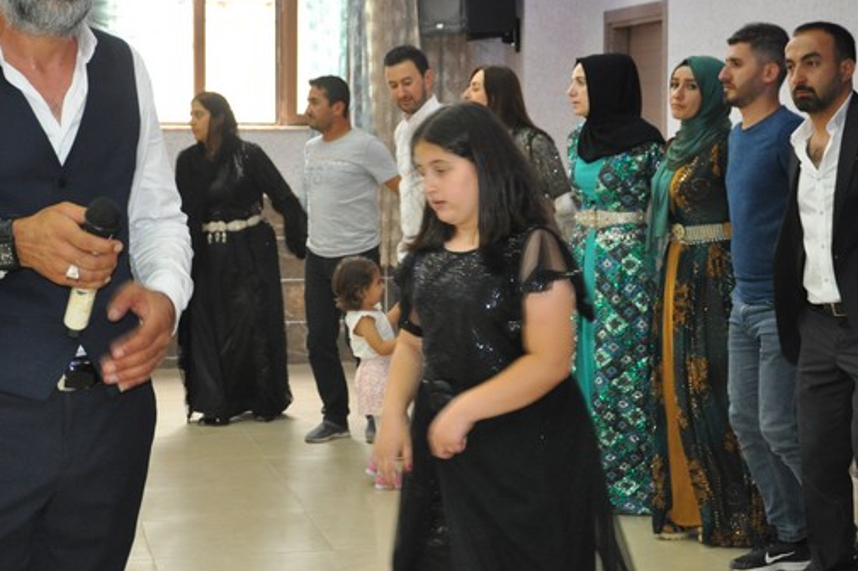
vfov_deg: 17.2
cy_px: 206
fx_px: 1882
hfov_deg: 25.7
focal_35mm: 79
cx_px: 355
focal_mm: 38
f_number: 4.5
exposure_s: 1/60
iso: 1250
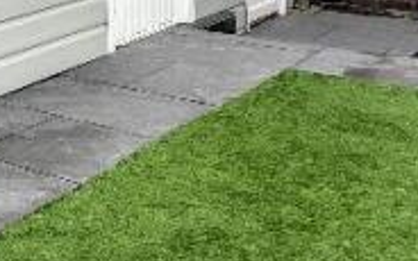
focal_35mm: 71
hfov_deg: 24.0
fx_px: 809
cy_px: -183
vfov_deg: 16.0
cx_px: -177
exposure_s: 1/1181
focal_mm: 2.02
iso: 50
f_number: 1.7
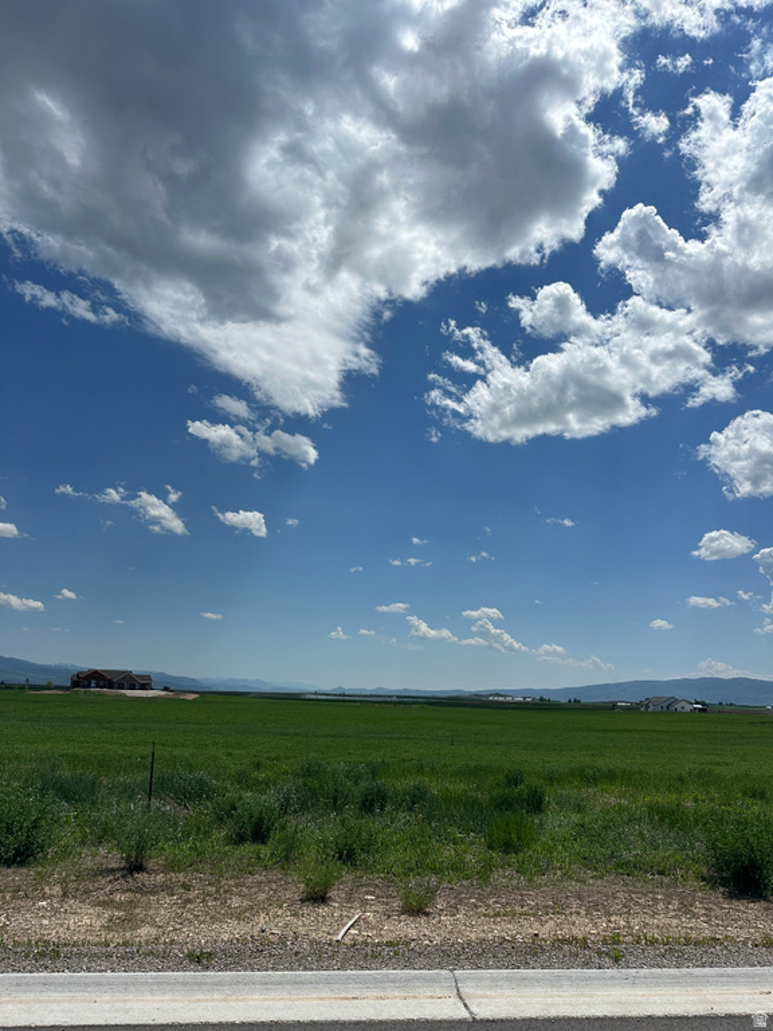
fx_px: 715
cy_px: 516
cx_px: 386
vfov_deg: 71.6
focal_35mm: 24
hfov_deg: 56.8
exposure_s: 1/13699
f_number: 1.78
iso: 80
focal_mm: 6.86
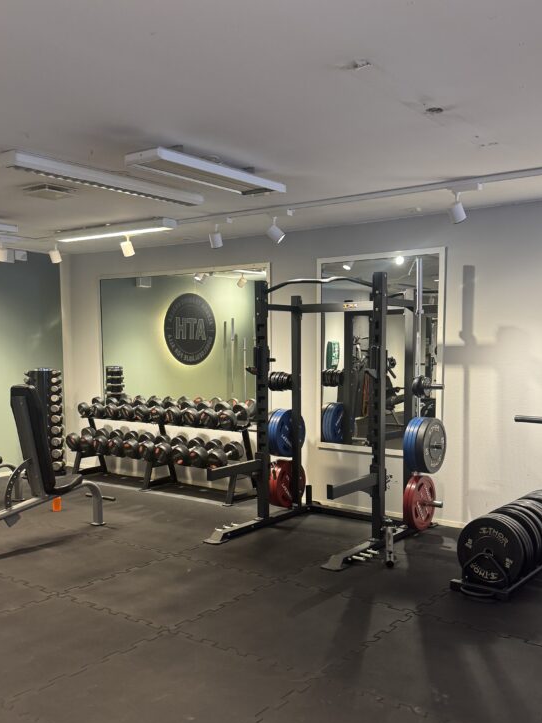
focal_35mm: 34
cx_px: 295
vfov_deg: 53.7
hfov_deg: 41.7
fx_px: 710
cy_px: 416
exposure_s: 1/50
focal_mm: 6.76
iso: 160
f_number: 1.78
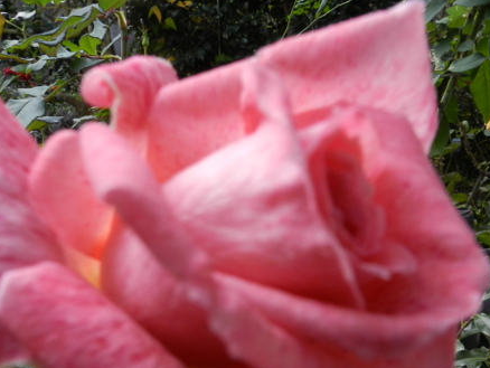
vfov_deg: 34.2
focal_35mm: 42
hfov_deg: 44.7
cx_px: 261
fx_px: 595
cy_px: 235
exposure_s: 1/200
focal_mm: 4
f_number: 3.5
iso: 160
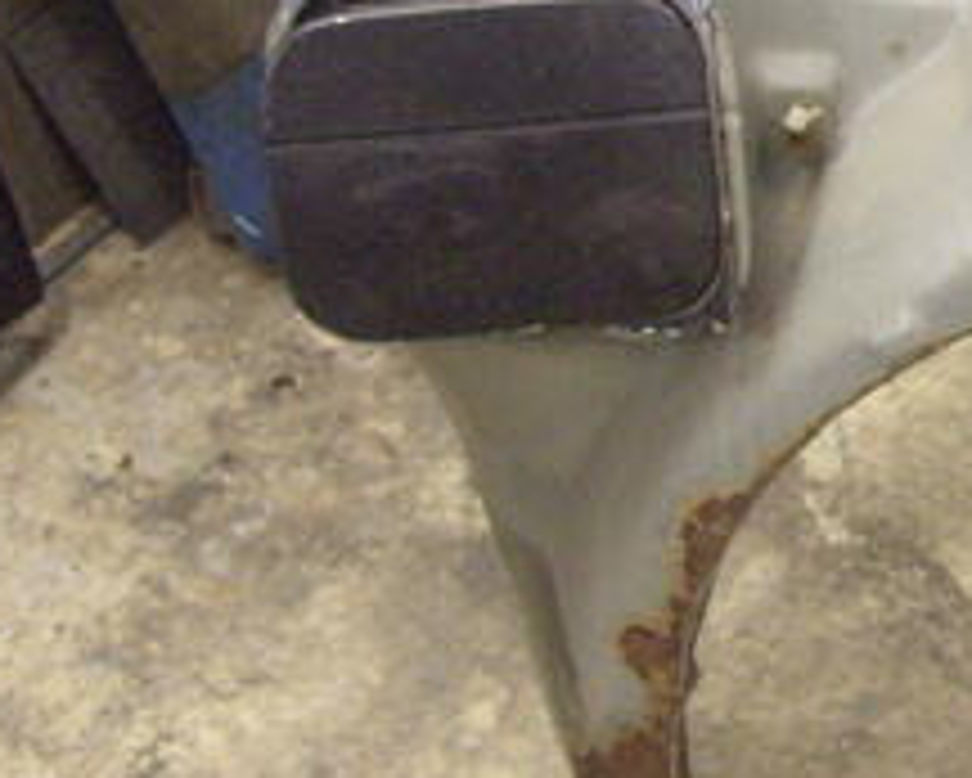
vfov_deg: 14.0
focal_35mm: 110
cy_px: 211
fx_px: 3166
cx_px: 1382
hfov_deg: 16.2
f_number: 2.8
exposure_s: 1/40
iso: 400
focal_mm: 7.9
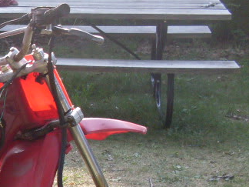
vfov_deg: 12.0
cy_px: 232
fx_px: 863
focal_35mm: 120
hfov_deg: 15.0
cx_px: -141
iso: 80
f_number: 2.8
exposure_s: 1/250
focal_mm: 6.3
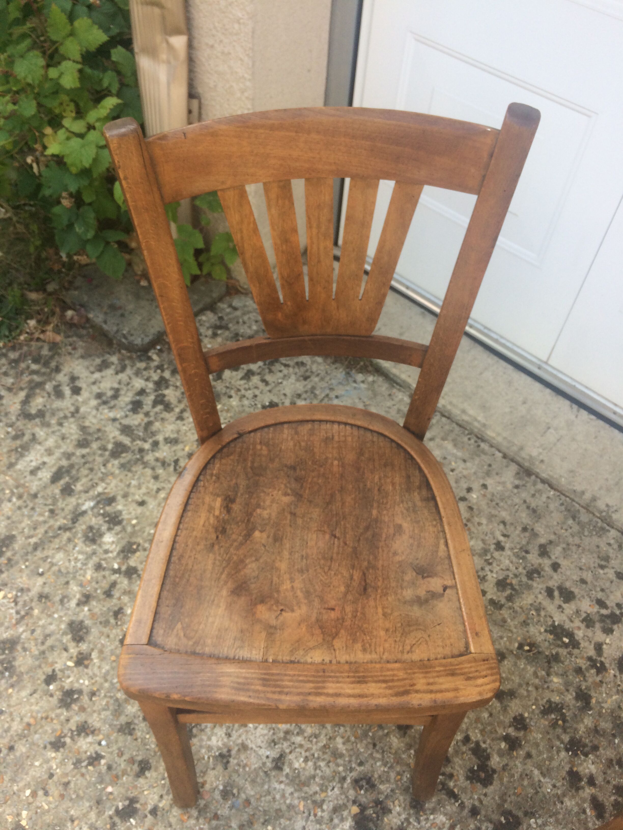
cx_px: 312
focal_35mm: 29
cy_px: 415
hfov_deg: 48.2
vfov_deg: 61.7
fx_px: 696
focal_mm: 4.15
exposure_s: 1/348
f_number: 2.2
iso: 32
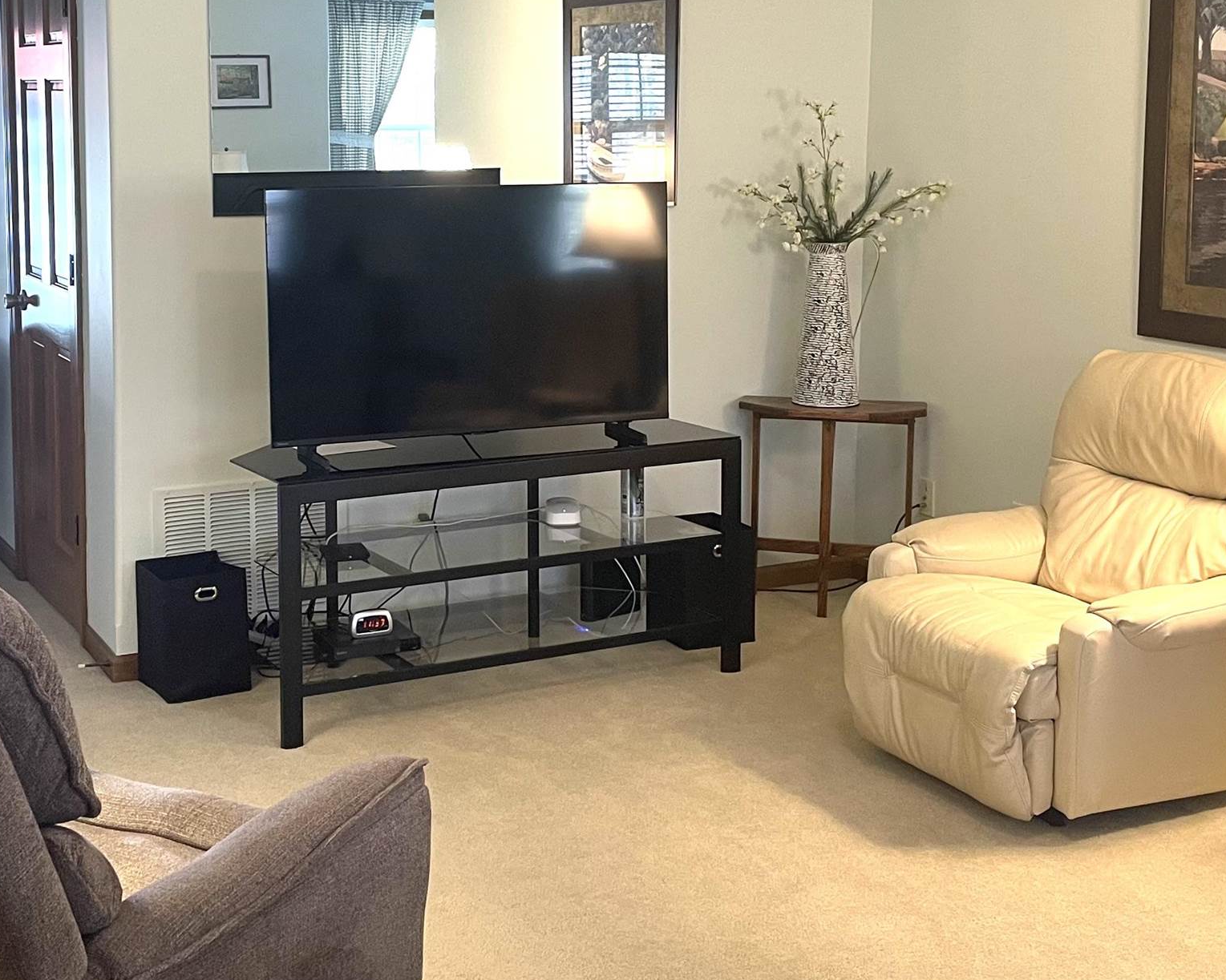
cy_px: 363
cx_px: 504
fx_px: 1850
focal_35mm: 51
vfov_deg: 29.6
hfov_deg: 36.6
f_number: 1.6
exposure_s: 1/60
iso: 125
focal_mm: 4.2
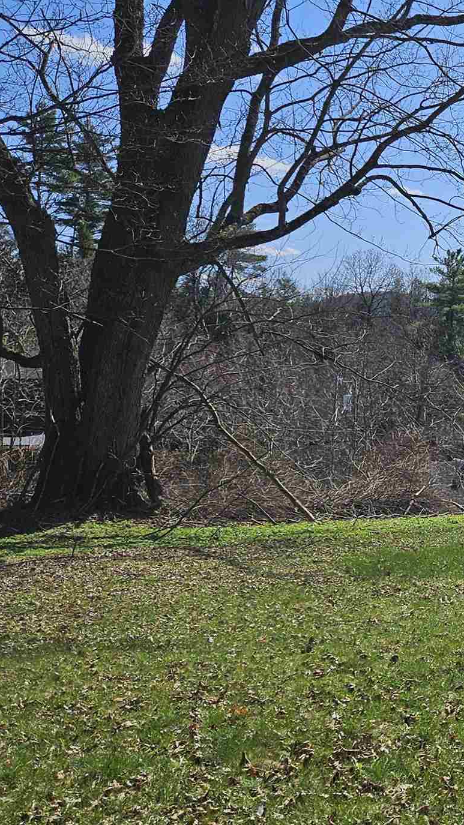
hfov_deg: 17.3
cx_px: 842
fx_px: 1225
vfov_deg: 37.2
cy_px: 355
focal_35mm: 56
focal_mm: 5.4
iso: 25
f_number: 1.8
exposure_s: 1/3427
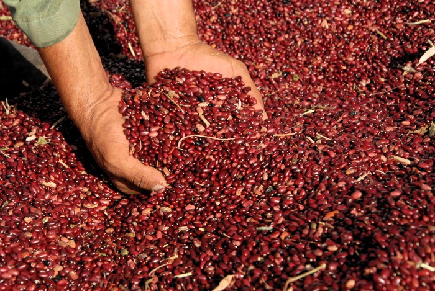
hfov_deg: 19.4
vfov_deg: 13.1
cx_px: 218
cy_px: 146
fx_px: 1271
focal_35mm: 105
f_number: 8
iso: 250
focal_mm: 70
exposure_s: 1/400
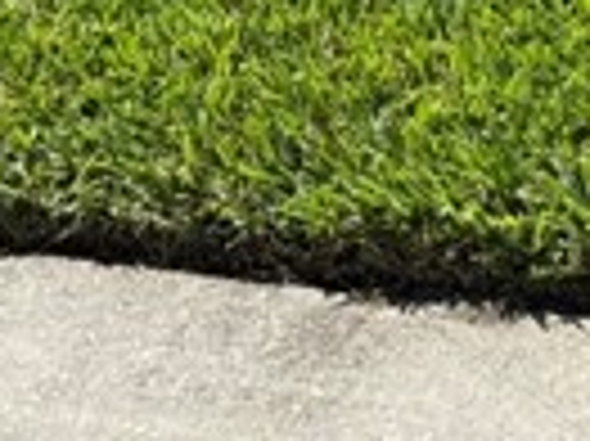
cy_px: -972
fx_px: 3201
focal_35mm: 188
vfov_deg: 6.9
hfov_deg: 9.9
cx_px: 1121
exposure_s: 1/3145
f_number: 1.78
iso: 80
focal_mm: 6.76
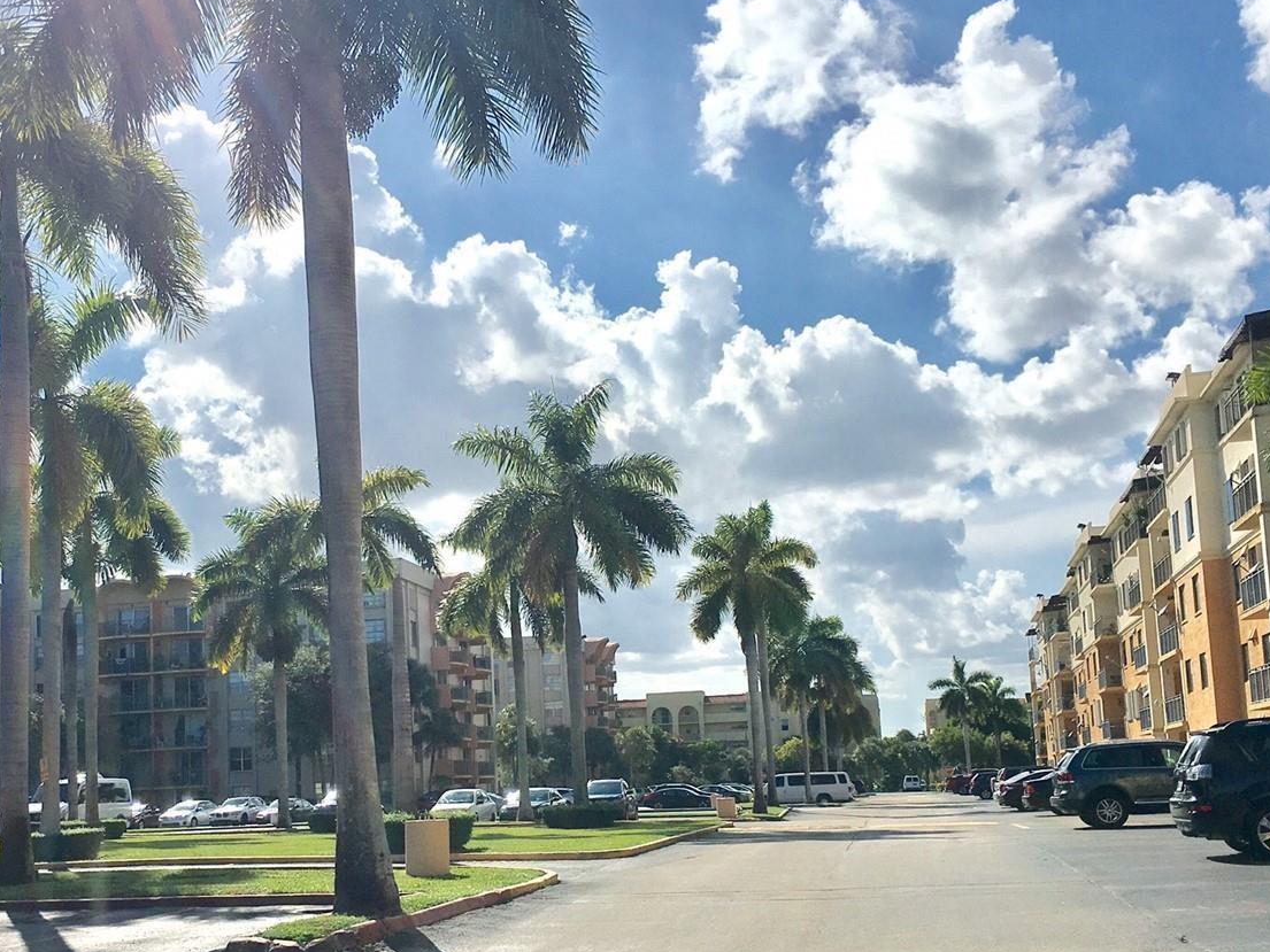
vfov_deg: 34.1
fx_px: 1541
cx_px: 494
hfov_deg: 44.5
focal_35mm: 42
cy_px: 616
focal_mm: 4.15
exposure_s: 1/4808
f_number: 2.2
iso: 25
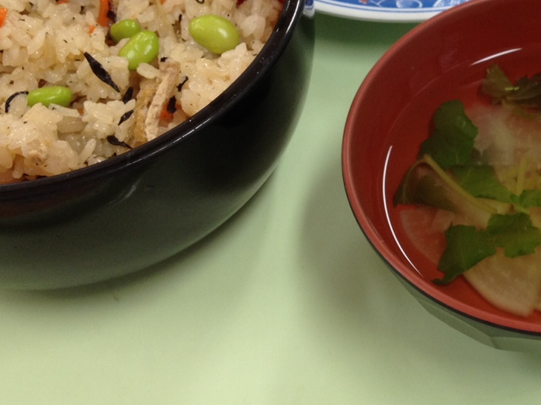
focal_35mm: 82
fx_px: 1281
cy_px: 57
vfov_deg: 17.8
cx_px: 508
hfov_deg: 23.1
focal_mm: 4.28
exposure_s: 1/30
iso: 64
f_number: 2.4
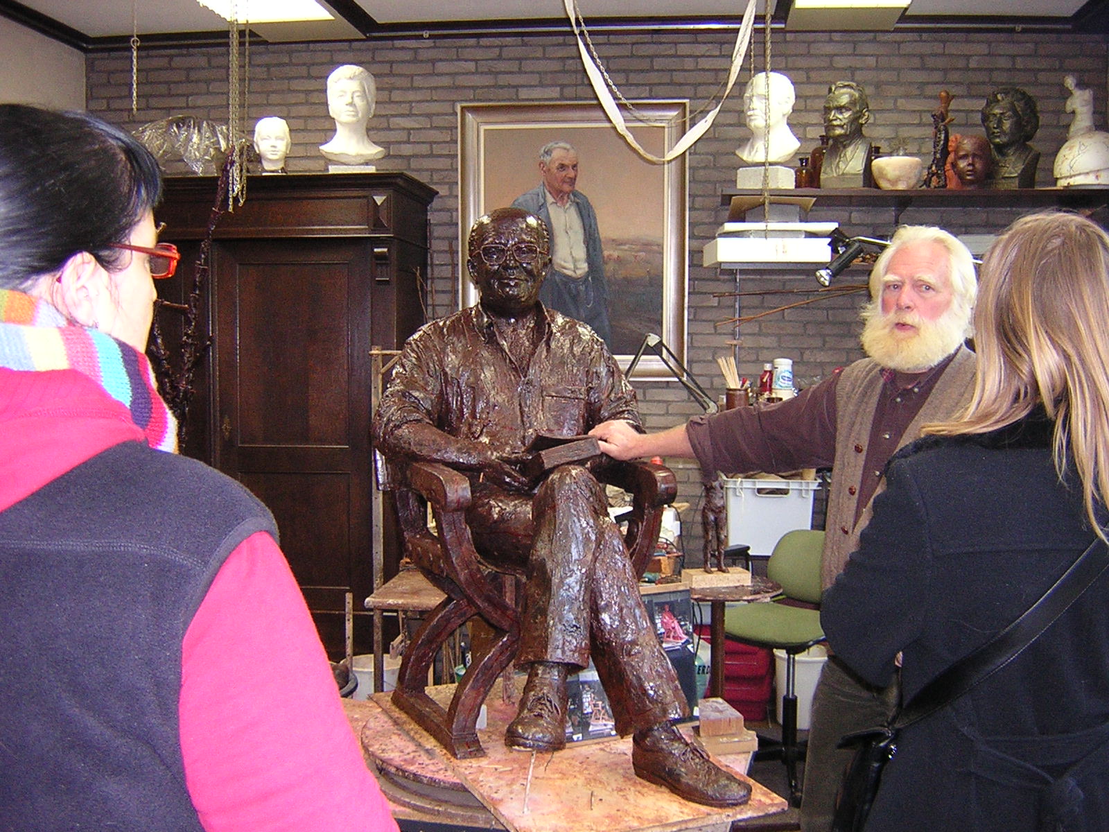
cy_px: 416
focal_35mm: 36
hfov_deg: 51.4
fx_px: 1153
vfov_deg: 39.7
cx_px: 554
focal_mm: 4.7
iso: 359
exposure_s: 1/60.1
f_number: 2.6
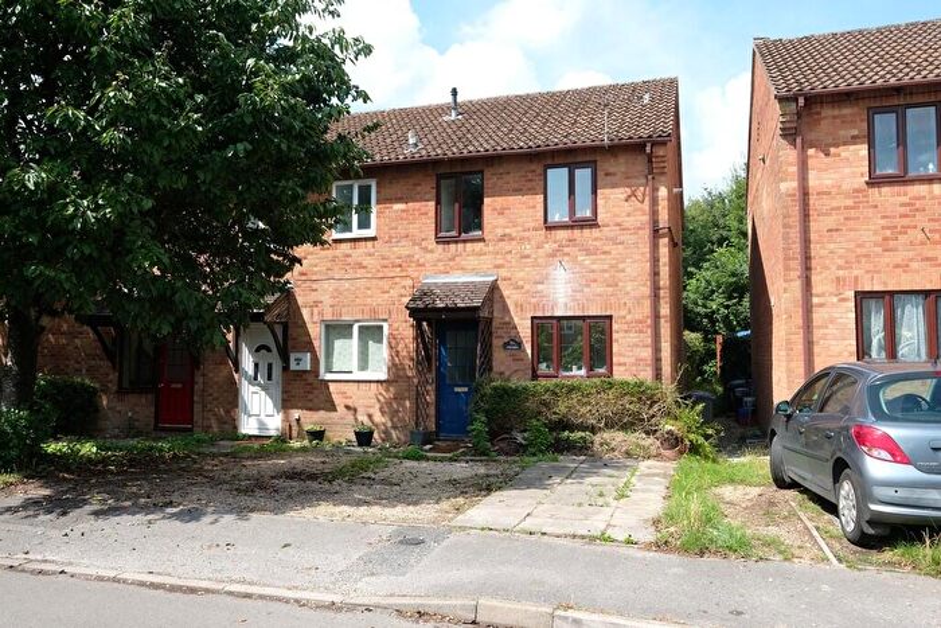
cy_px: 314
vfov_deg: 47.9
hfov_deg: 67.4
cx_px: 470
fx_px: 706
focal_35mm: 27
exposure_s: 1/400
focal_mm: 18.2
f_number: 5.6
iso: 200
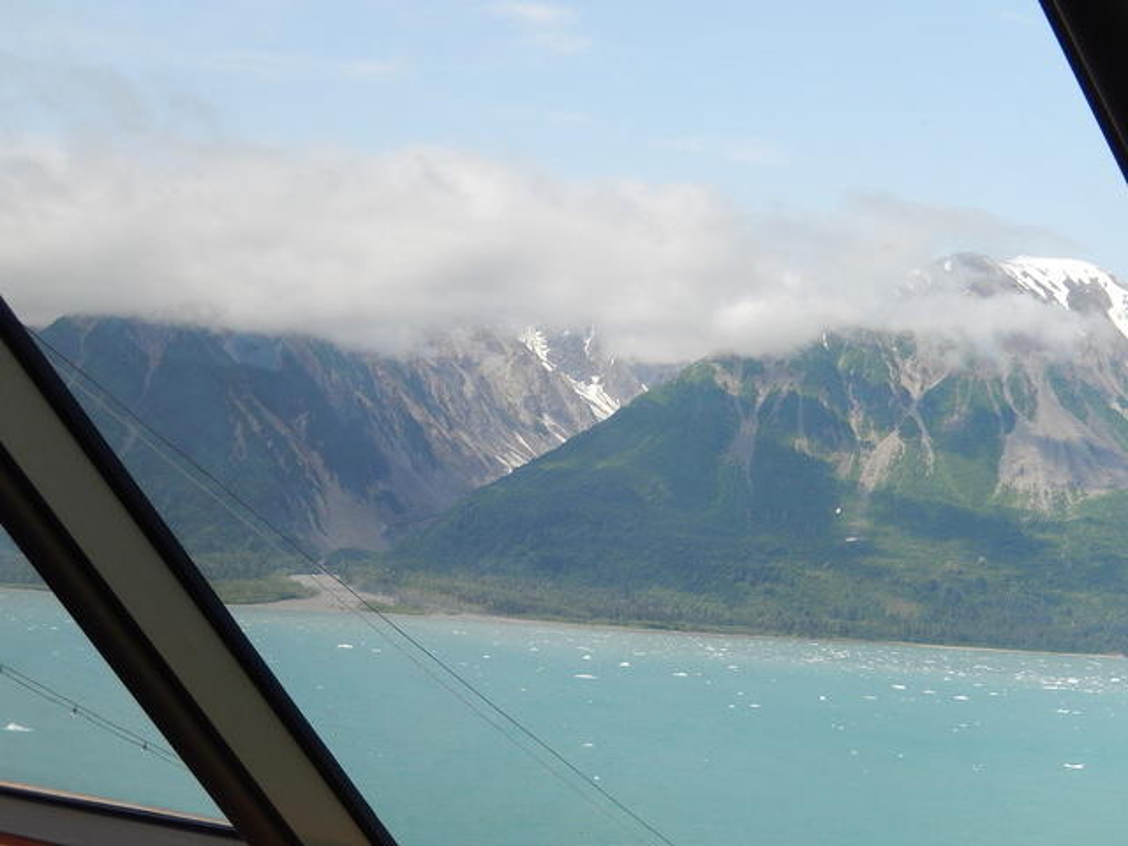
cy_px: 423
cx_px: 564
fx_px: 2183
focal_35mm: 67
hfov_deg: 29.0
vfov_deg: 21.9
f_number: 4.8
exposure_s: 1/160
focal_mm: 12
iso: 125
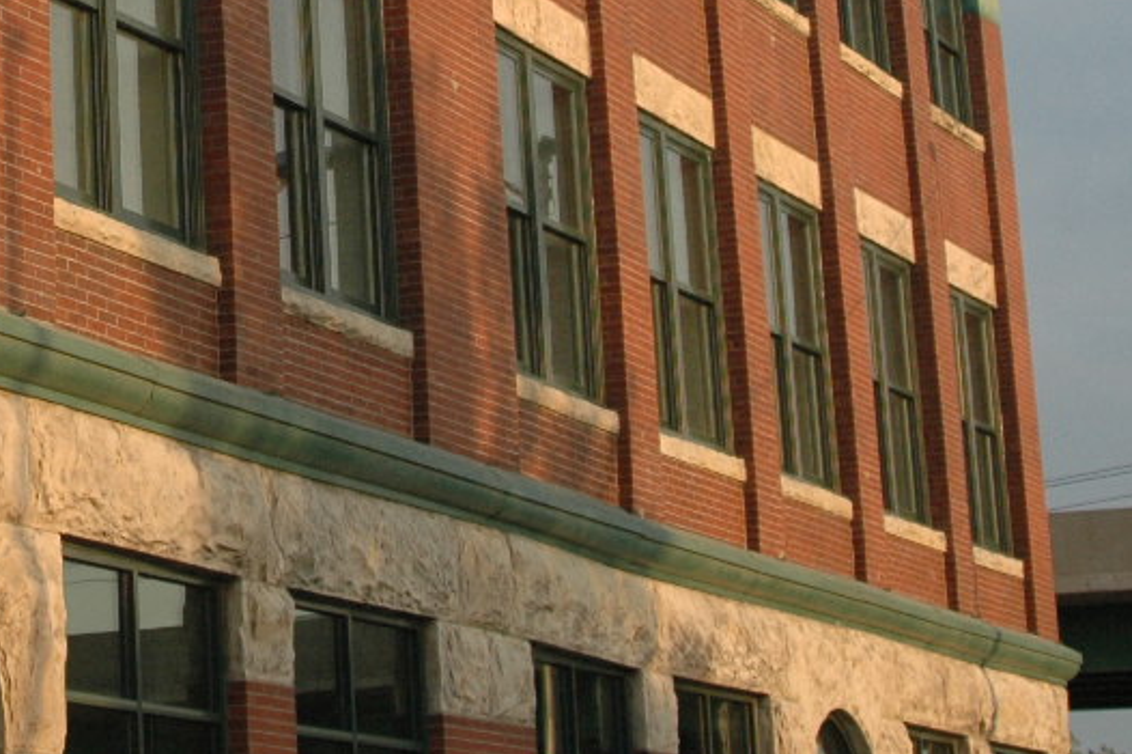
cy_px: -209
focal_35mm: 120
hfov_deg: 16.4
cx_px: -202
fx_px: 3771
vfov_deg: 11.1
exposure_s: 1/320
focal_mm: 28
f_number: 9
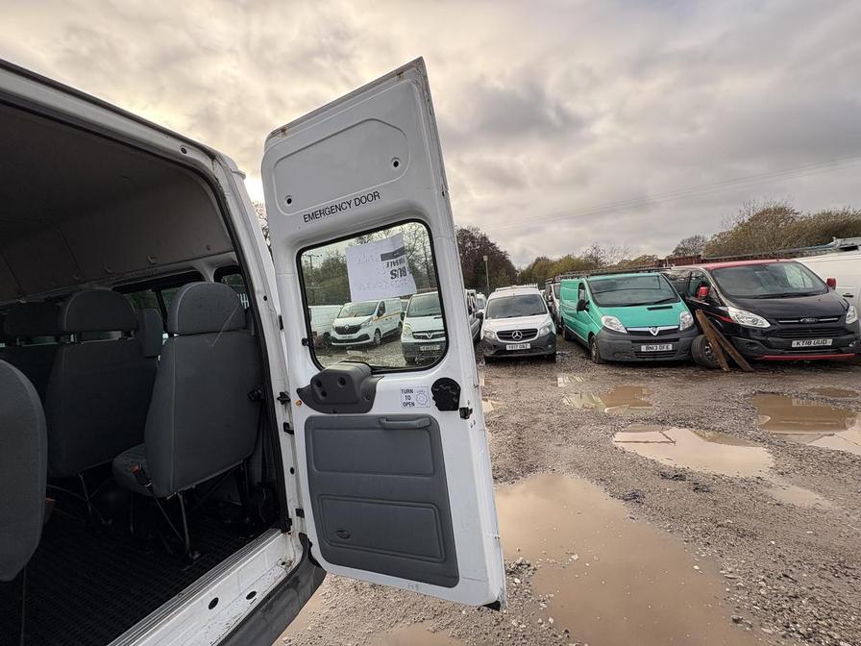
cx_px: 430
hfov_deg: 102.1
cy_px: 323
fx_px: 348
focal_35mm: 14
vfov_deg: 85.7
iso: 40
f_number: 2.2
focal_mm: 2.22
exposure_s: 1/473
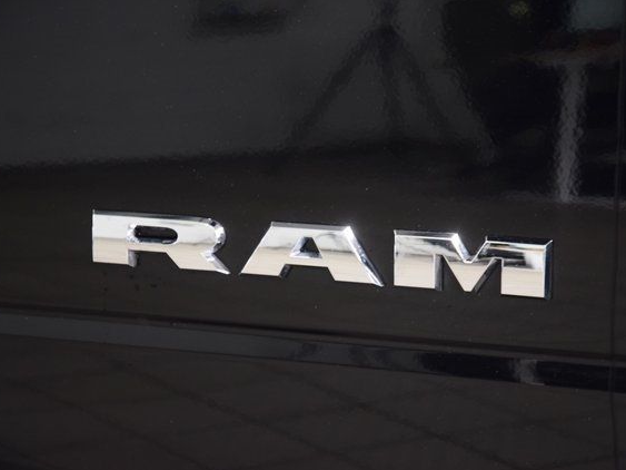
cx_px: 321
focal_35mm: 107
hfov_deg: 18.5
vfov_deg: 13.9
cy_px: 234
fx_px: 1926
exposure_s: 1/20
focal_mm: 65
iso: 1600
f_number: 4.5
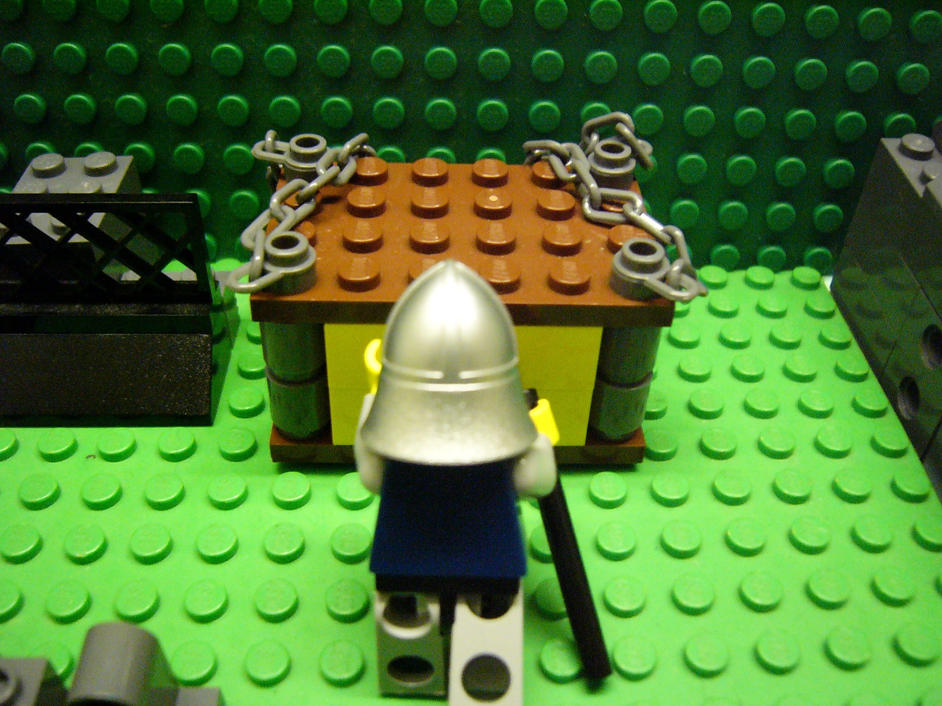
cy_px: 353
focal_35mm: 35
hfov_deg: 52.6
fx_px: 952
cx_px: 471
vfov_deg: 40.7
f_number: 2.8
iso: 400
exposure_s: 1/15
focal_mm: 5.8
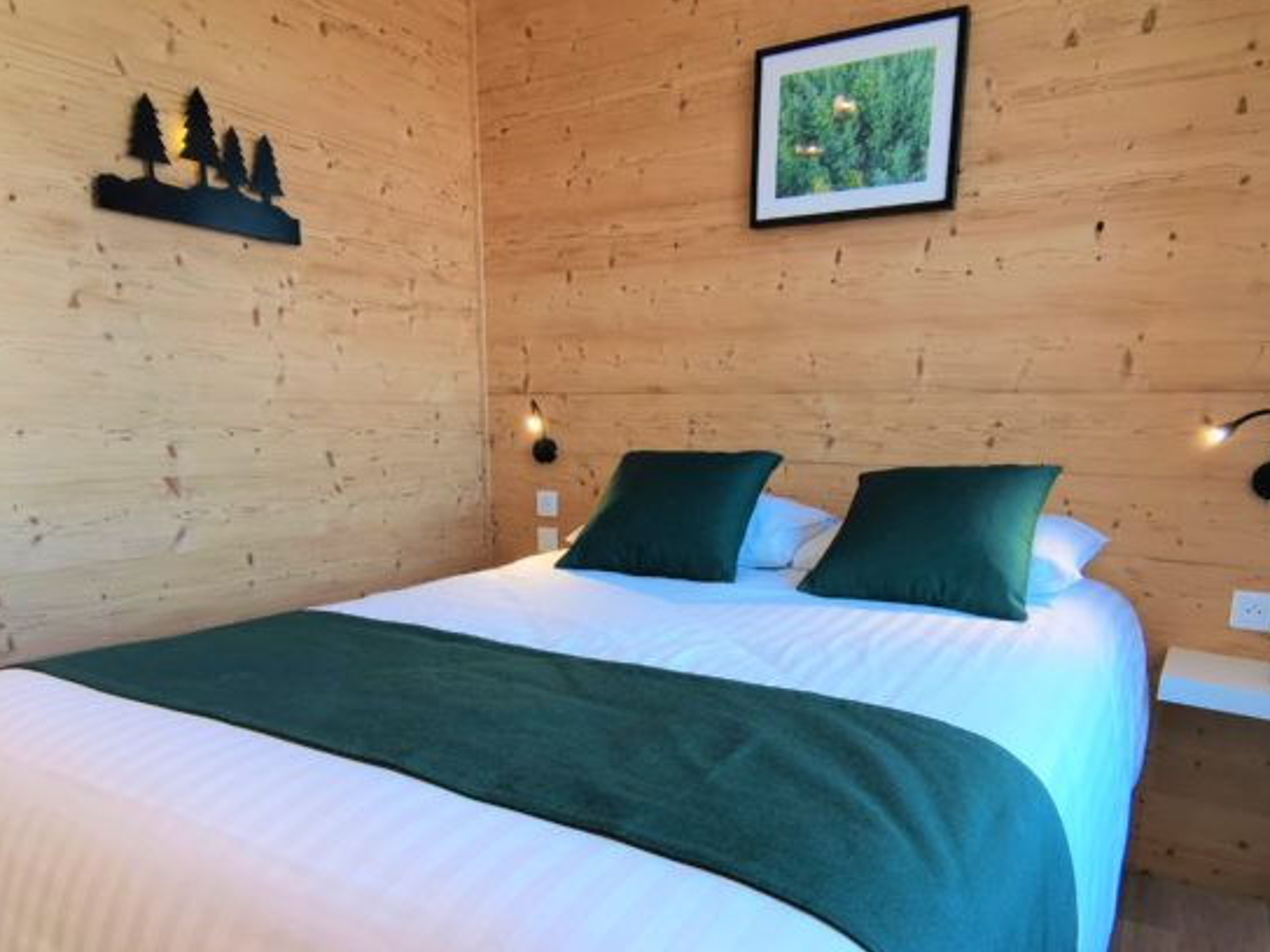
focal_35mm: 24
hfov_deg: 71.6
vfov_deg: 56.1
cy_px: 597
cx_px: 663
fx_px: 881
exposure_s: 1/50
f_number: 2.2
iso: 80
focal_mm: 2.23
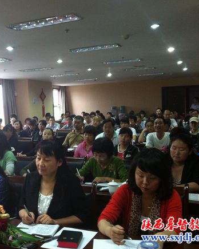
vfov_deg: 39.5
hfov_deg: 31.5
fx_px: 346
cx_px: 47
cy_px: 123
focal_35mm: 47
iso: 200
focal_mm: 3.85
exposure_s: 1/17
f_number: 2.8
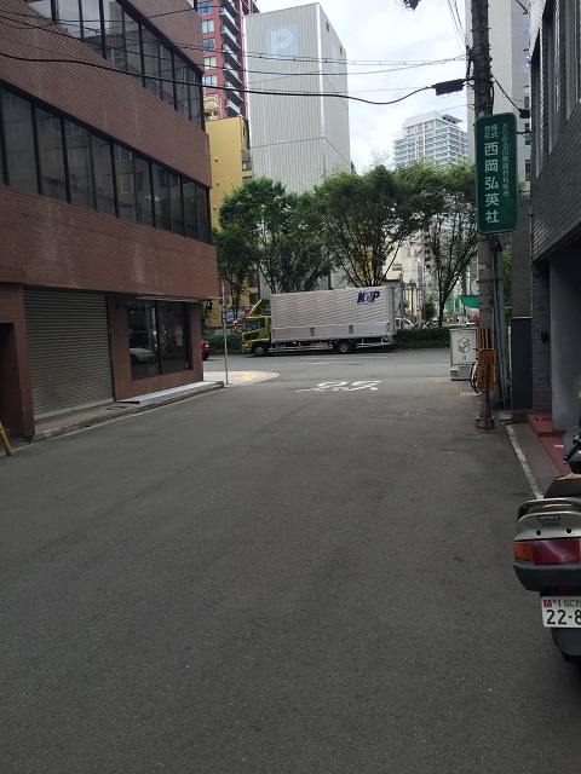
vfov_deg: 61.7
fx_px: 649
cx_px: 290
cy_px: 387
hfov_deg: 48.2
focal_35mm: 29
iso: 32
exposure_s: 1/682
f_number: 2.2
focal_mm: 4.15
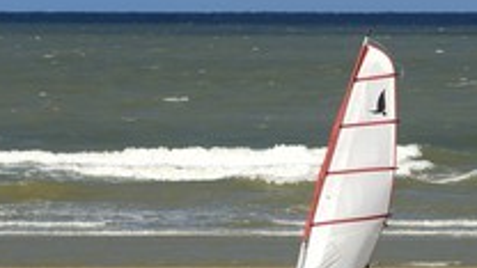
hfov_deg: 3.4
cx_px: 273
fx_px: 8032
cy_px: 195
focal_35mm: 635
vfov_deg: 1.9
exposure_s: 1/640
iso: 100
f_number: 5.6
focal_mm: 200
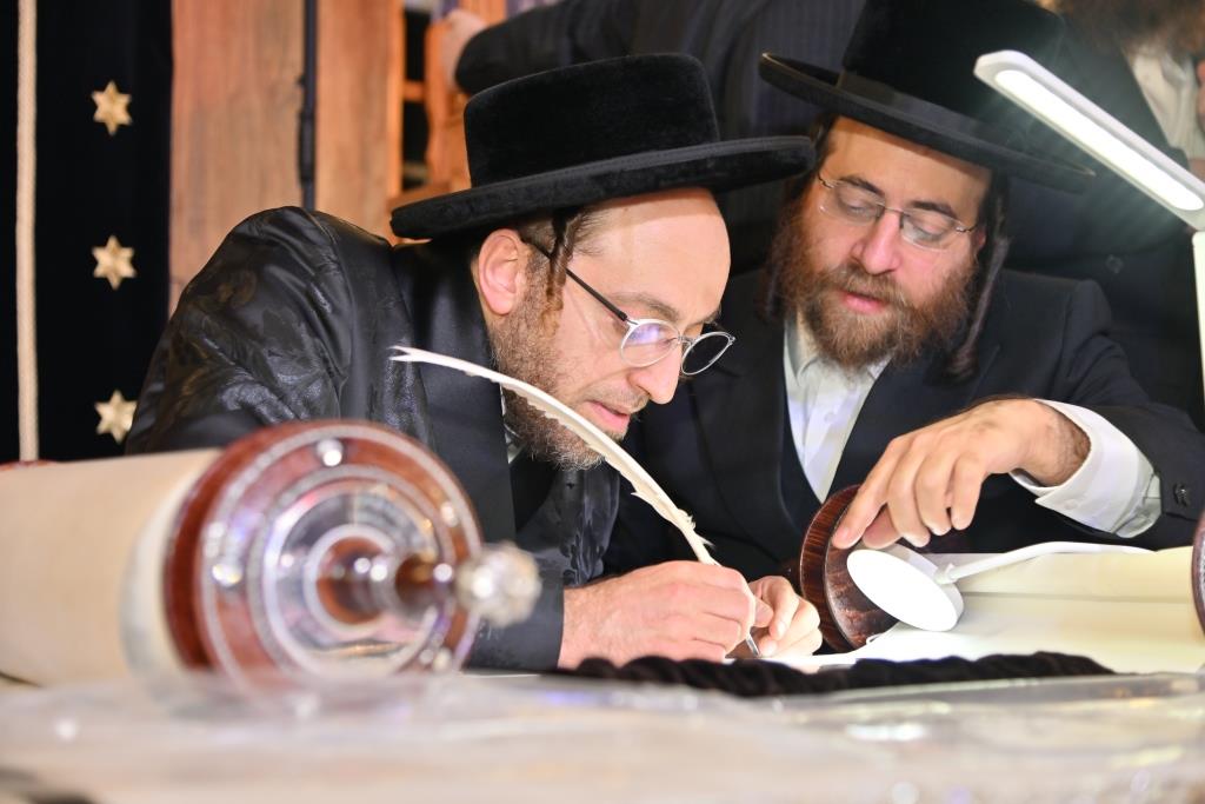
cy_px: 402
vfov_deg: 21.9
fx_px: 2075
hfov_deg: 32.4
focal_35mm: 62
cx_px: 602
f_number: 4
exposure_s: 1/160
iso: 500
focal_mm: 62
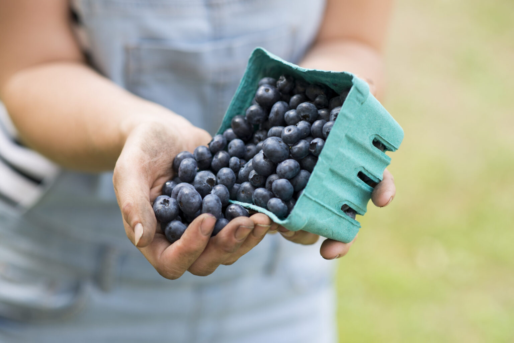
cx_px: 257
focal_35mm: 85
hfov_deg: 23.9
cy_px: 172
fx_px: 1214
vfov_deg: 16.1
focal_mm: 85
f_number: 3.2
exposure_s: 1/500
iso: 100
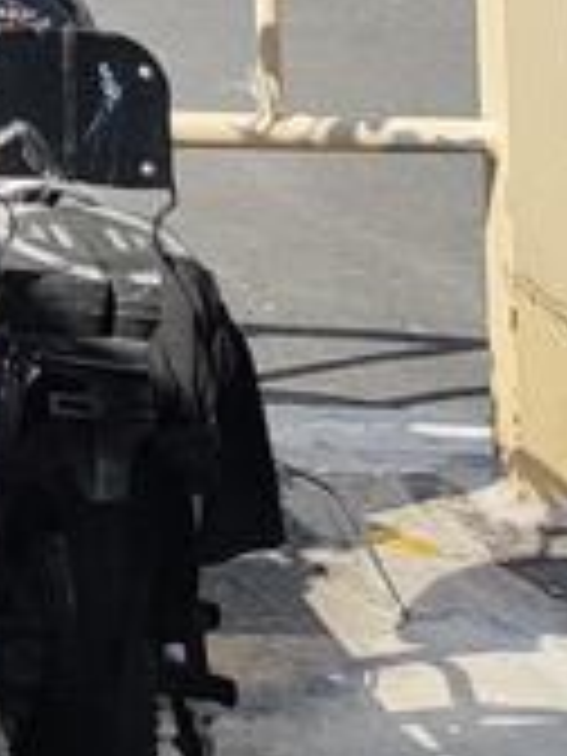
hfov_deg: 8.7
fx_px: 3254
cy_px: -925
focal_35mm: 149
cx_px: -972
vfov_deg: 11.5
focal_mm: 5.96
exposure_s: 1/1000
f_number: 1.75
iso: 50
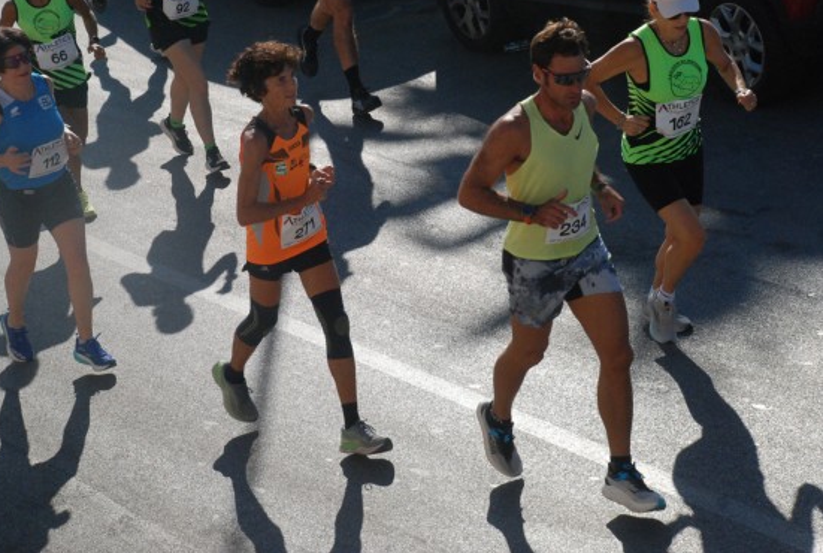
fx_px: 2808
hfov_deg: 16.7
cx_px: 381
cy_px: 258
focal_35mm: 123
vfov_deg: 11.2
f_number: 8
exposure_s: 1/2000
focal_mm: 75
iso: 1000
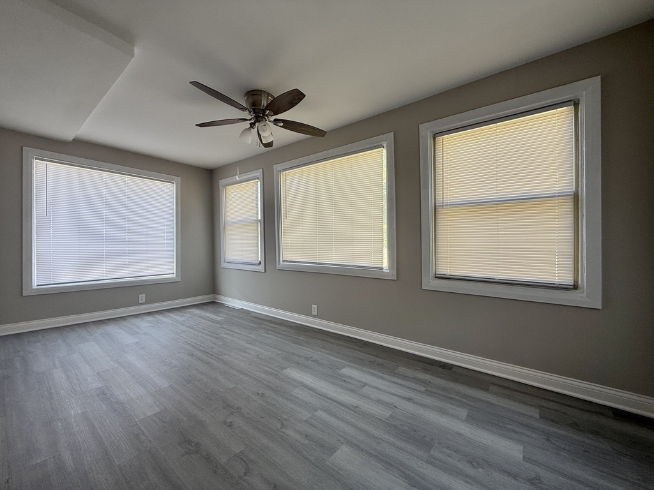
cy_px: 245
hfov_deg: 102.1
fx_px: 265
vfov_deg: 85.7
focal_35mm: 14
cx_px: 327
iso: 40
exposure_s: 1/99
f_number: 2.2
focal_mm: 2.22
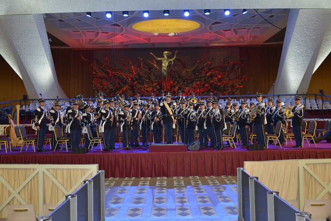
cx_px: 166
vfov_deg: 41.2
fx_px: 294
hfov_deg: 58.7
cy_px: 110
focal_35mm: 32
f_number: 4.5
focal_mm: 32
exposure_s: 1/80
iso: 1250
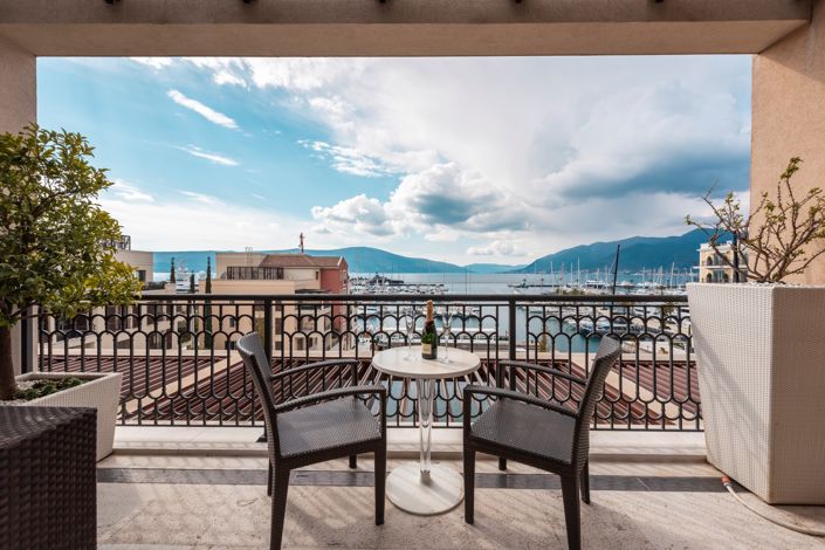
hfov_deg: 104.3
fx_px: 321
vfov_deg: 81.2
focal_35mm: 14
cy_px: 275
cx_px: 412
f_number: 5.6
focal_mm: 14
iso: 100
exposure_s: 1/640
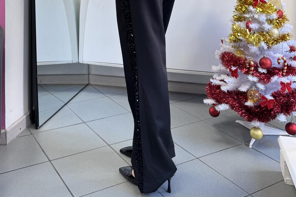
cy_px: -31
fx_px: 345
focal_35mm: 42
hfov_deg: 46.1
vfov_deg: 28.4
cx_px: 114
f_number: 1.78
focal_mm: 6.76
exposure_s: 1/100
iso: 80
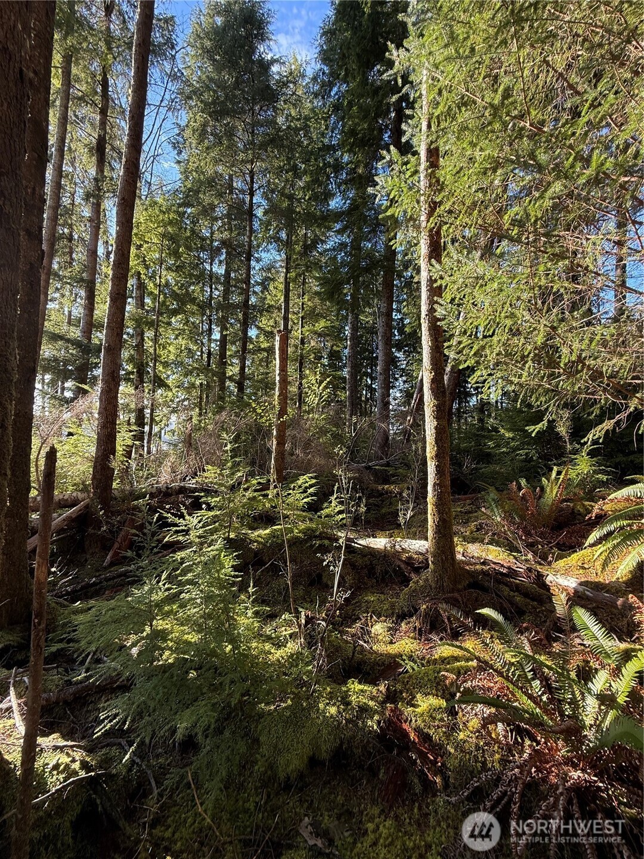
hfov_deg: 85.7
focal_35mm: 14
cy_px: 430
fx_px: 347
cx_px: 322
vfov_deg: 102.1
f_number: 2.2
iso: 64
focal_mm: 2.22
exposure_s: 1/144
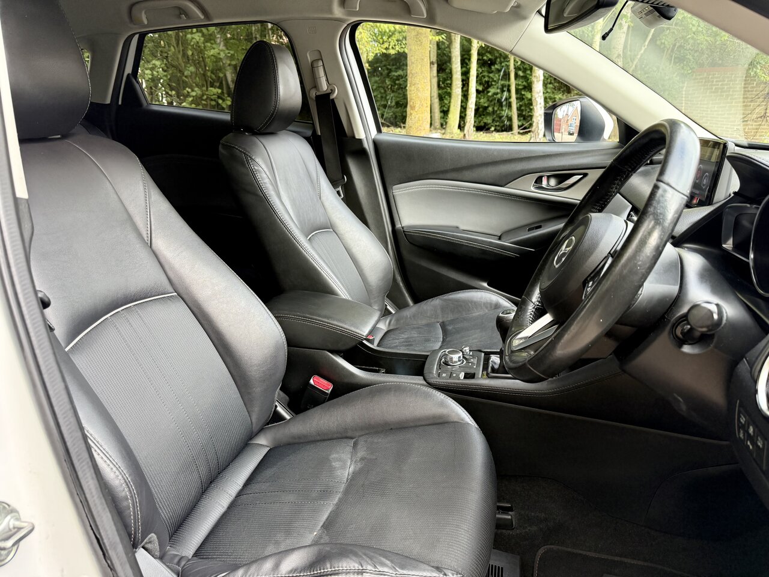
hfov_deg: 71.6
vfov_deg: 56.8
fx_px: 533
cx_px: 384
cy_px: 288
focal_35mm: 24
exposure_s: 1/235
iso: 200
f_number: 1.78
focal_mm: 6.76
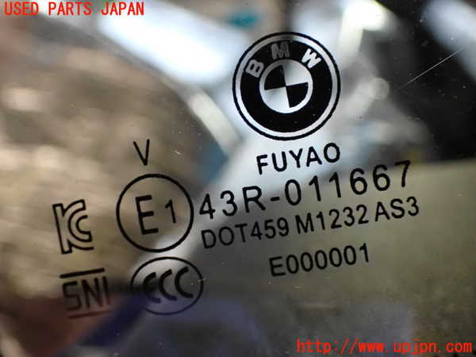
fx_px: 564
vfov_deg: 35.1
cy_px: 178
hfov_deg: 45.8
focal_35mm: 41
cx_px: 238
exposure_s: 1/40
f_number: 2.8
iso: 1600
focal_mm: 7.31
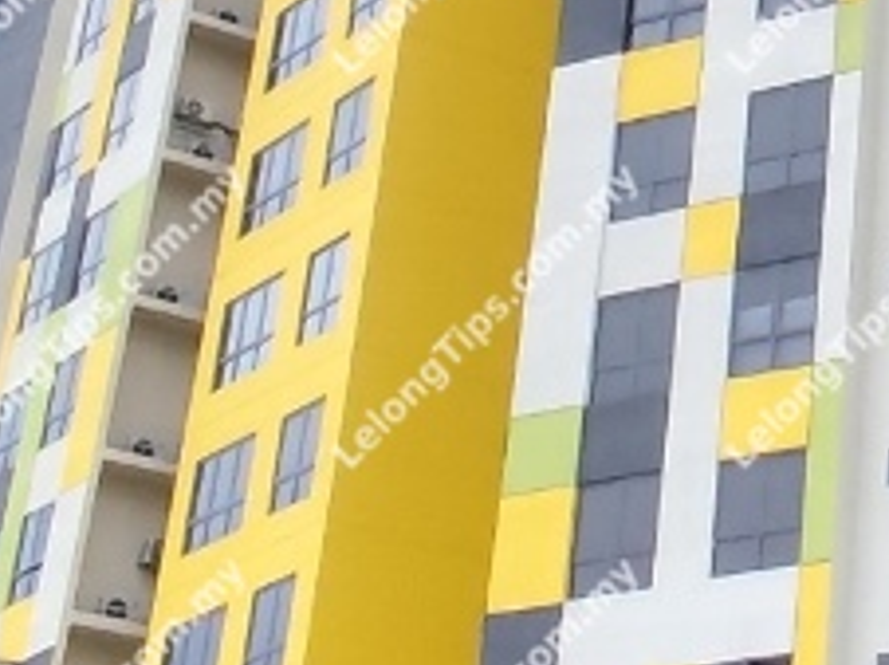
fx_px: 2642
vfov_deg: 13.1
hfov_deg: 17.8
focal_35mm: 103
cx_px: 1178
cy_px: -492
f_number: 2.2
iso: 50
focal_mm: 1.65
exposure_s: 1/689
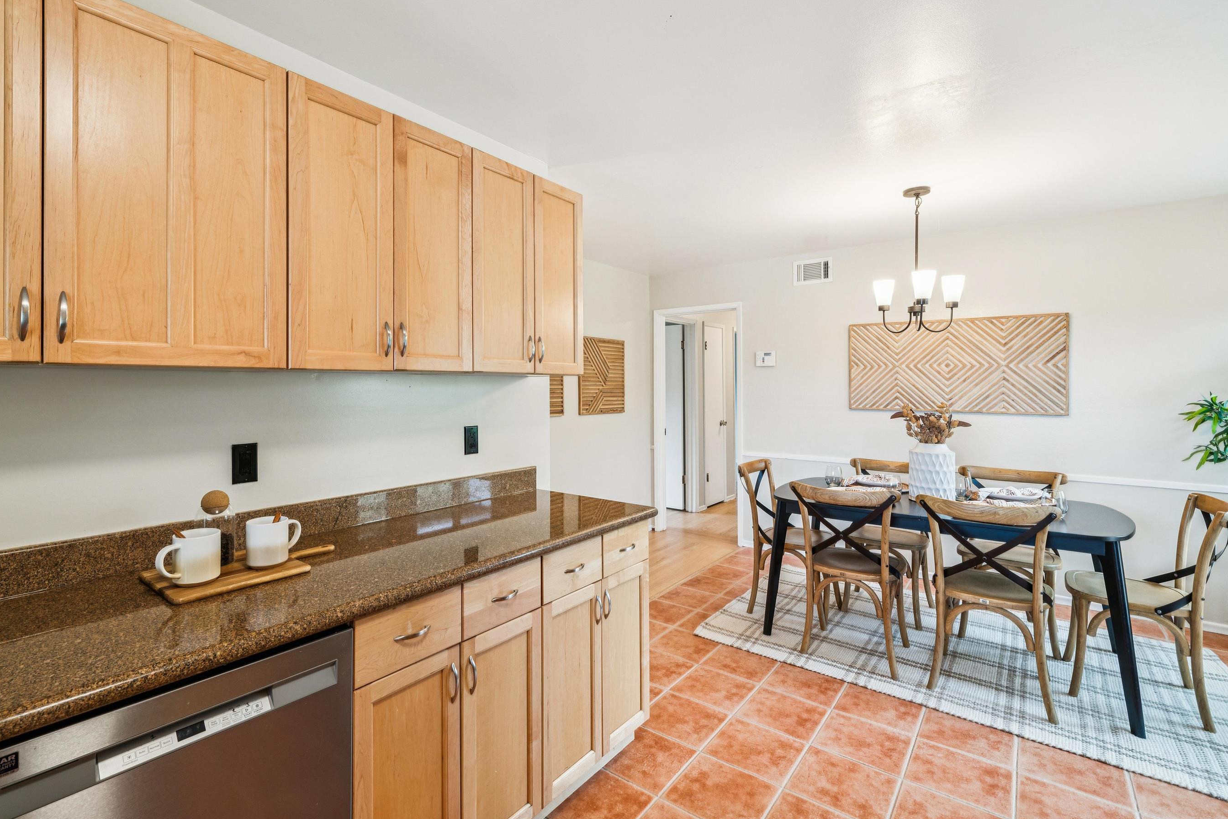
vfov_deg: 73.5
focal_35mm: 16
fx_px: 546
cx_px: 573
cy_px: 362
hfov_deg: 96.6
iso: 400
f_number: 9
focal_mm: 14
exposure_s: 1/4
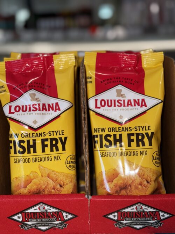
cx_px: 88
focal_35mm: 48
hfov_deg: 30.3
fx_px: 324
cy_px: 117
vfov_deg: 39.7
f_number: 1.78
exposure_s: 1/285
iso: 50
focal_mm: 6.76
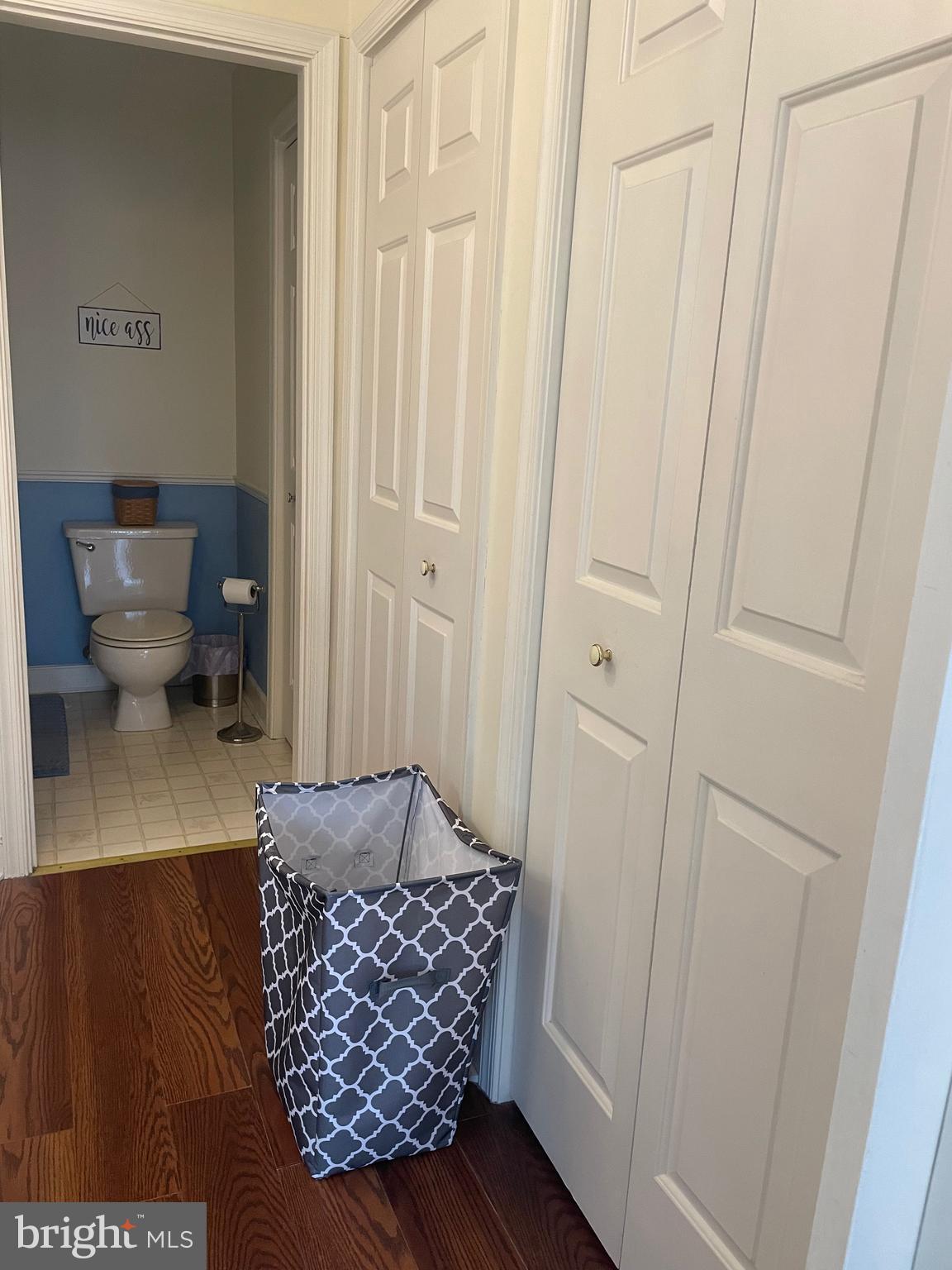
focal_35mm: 26
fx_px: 953
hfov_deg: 53.1
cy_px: 635
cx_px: 476
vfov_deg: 67.3
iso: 200
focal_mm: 4.2
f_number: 1.6
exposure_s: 1/60
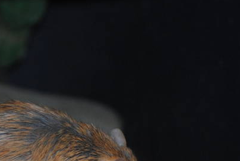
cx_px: -37
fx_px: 2181
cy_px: 236
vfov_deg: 4.2
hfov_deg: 6.3
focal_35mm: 327
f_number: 4
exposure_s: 1/60
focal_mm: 55
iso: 200
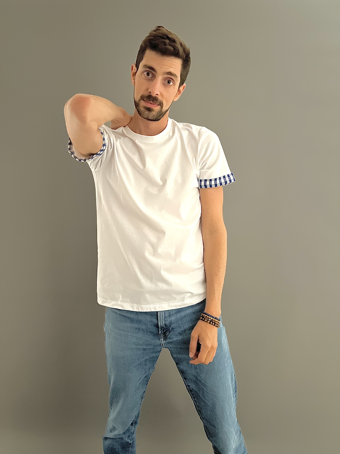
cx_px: 170
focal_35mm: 26
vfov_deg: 67.3
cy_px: 227
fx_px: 340
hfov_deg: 53.1
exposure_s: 1/30
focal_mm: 5.7
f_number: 1.5
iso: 1000
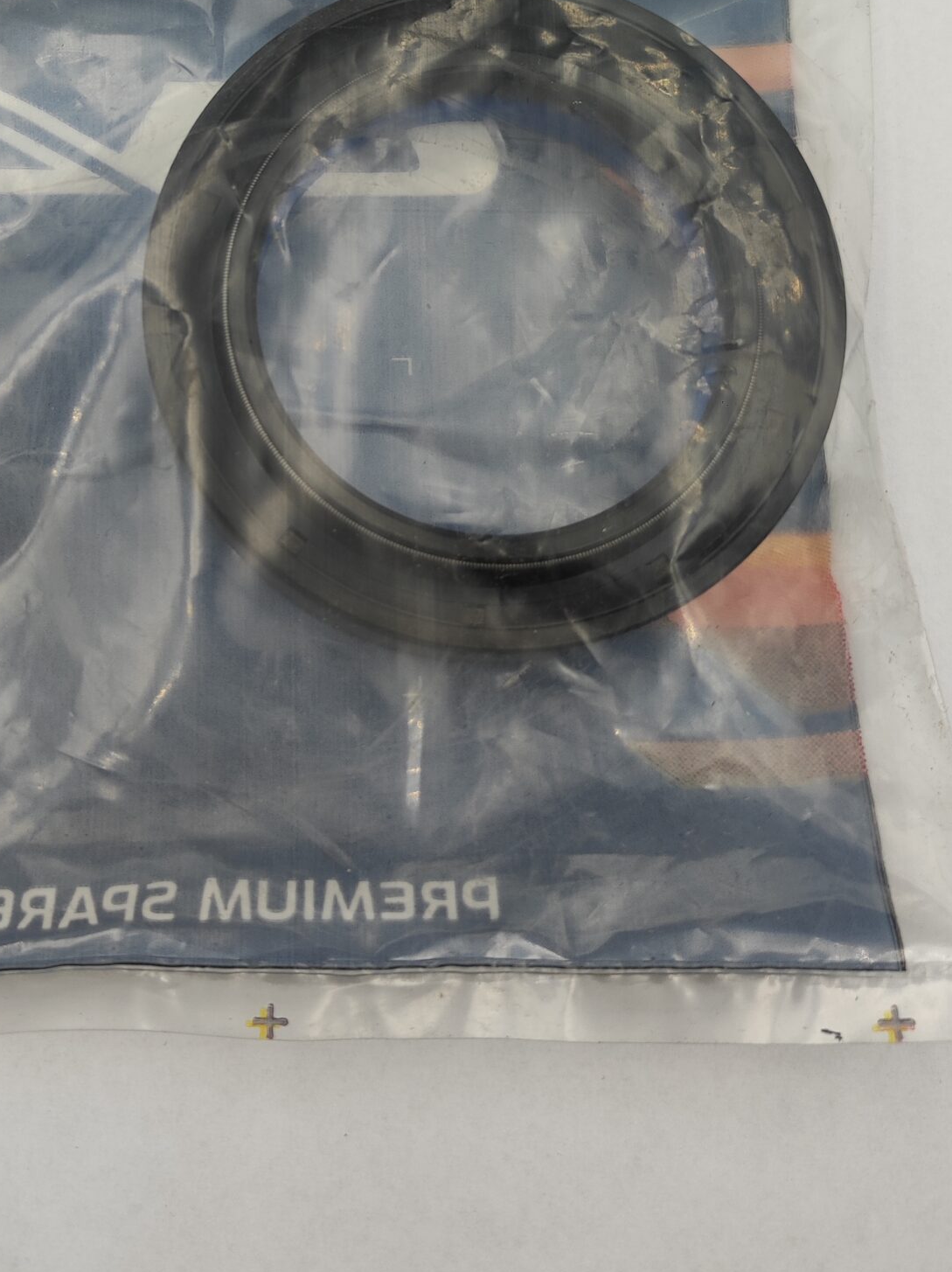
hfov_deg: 32.5
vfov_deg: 41.5
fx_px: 1616
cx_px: 294
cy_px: 295
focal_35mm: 44
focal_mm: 4.7
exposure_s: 1/196
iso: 50
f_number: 1.79
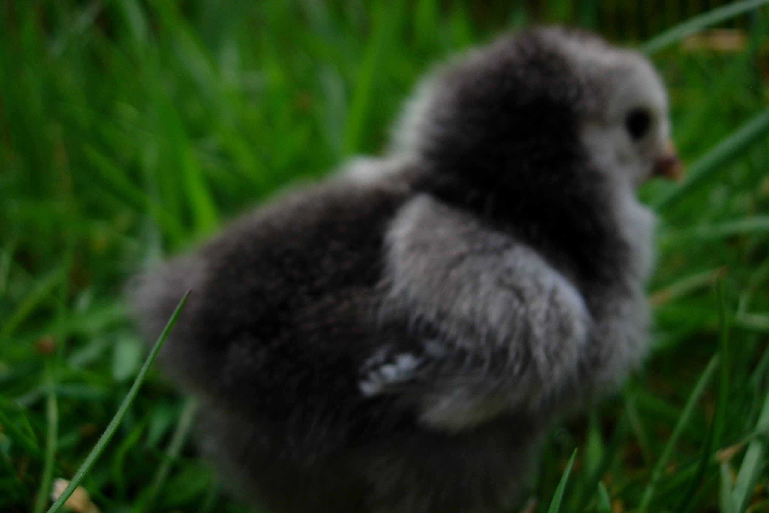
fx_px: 854
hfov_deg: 48.5
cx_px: 386
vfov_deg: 33.4
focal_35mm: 40
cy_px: 238
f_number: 2.8
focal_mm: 7.8
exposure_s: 1/724
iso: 64
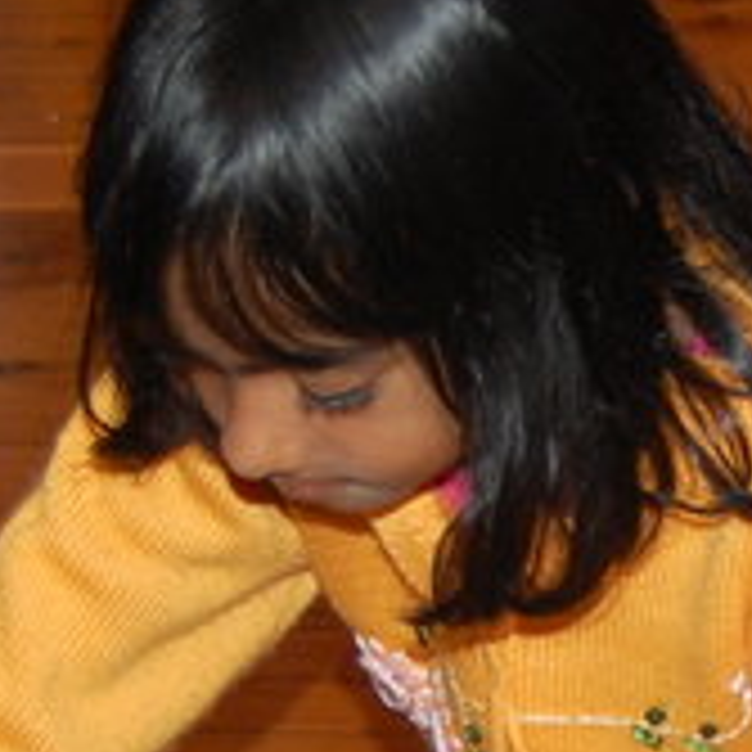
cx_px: 923
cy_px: 934
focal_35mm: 203
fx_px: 4989
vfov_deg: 8.5
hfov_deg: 8.5
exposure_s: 1/60
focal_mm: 26
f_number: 4.2
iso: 400
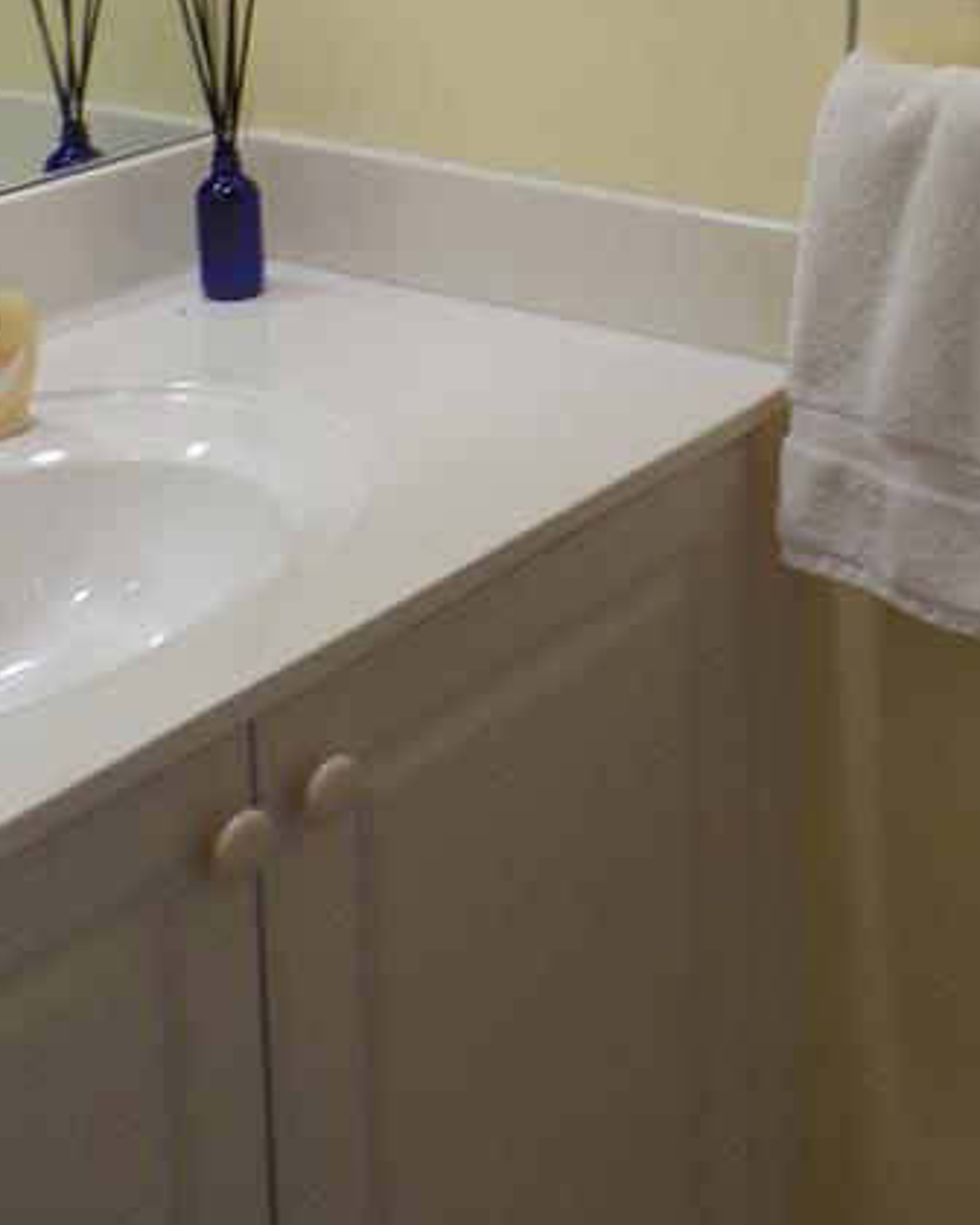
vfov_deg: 26.5
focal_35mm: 67
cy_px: -52
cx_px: 986
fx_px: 2429
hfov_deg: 22.0
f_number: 4.3
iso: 91
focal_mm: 4.3
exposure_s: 1/34
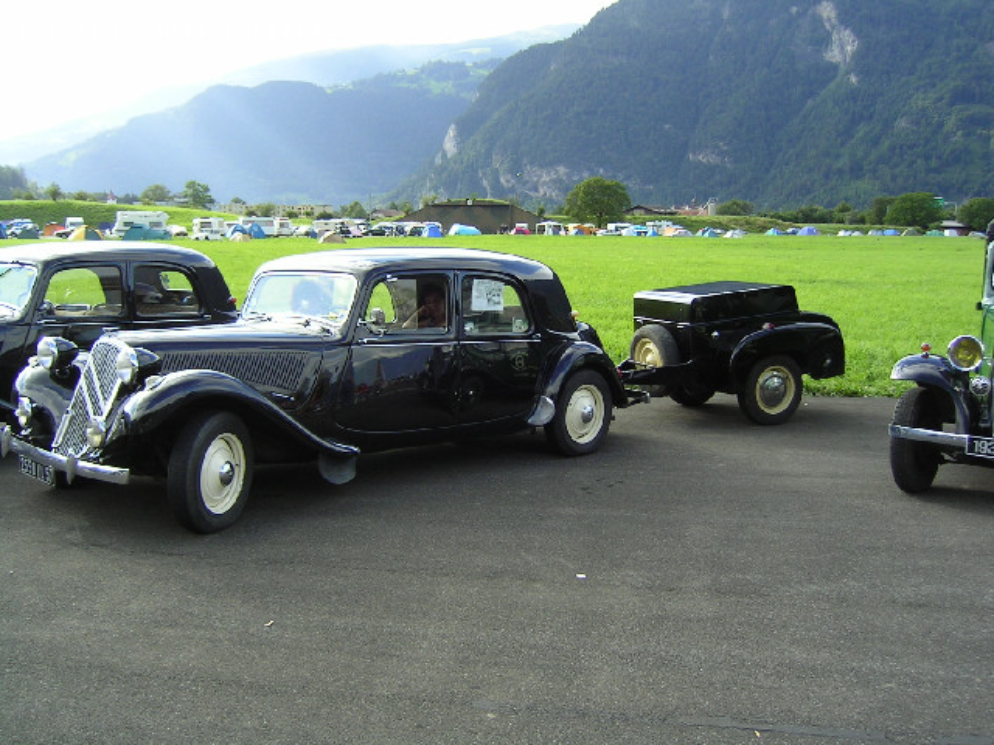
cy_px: 372
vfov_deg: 39.7
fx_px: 1034
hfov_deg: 51.4
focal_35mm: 36
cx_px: 497
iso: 50
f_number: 2.8
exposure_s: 1/254
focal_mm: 5.6
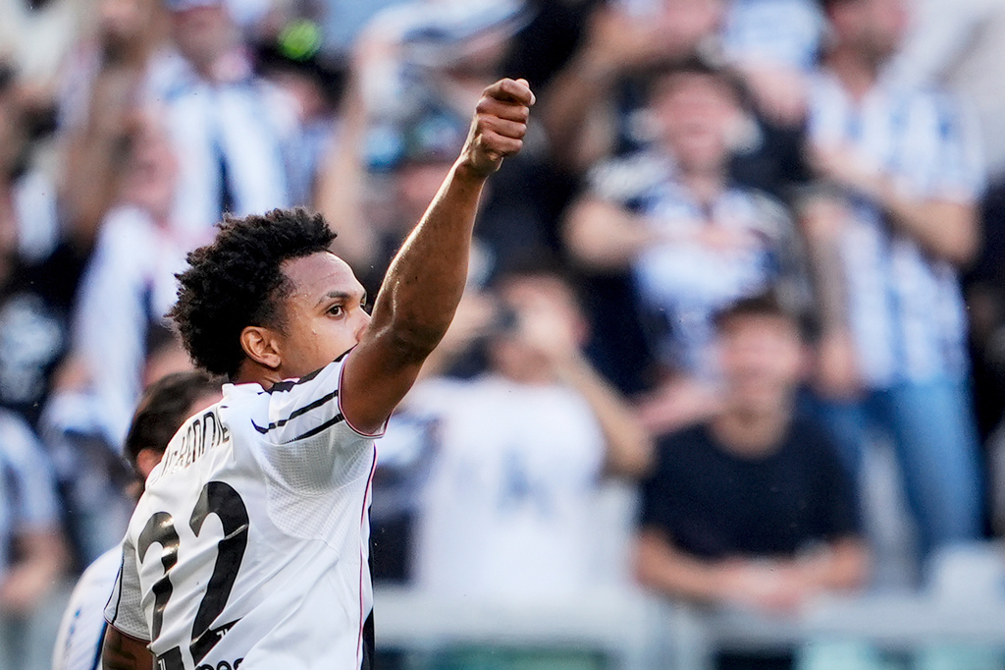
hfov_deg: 5.2
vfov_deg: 3.4
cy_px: 335
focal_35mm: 400
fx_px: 11162
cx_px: 502
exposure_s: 1/2000
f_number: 2.8
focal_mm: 400
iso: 640
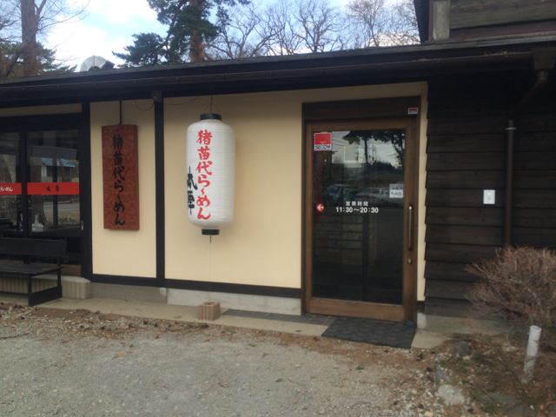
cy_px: 208
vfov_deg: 46.8
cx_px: 278
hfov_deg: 60.0
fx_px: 482
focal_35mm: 30
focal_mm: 4.12
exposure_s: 1/672
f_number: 2.2
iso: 32
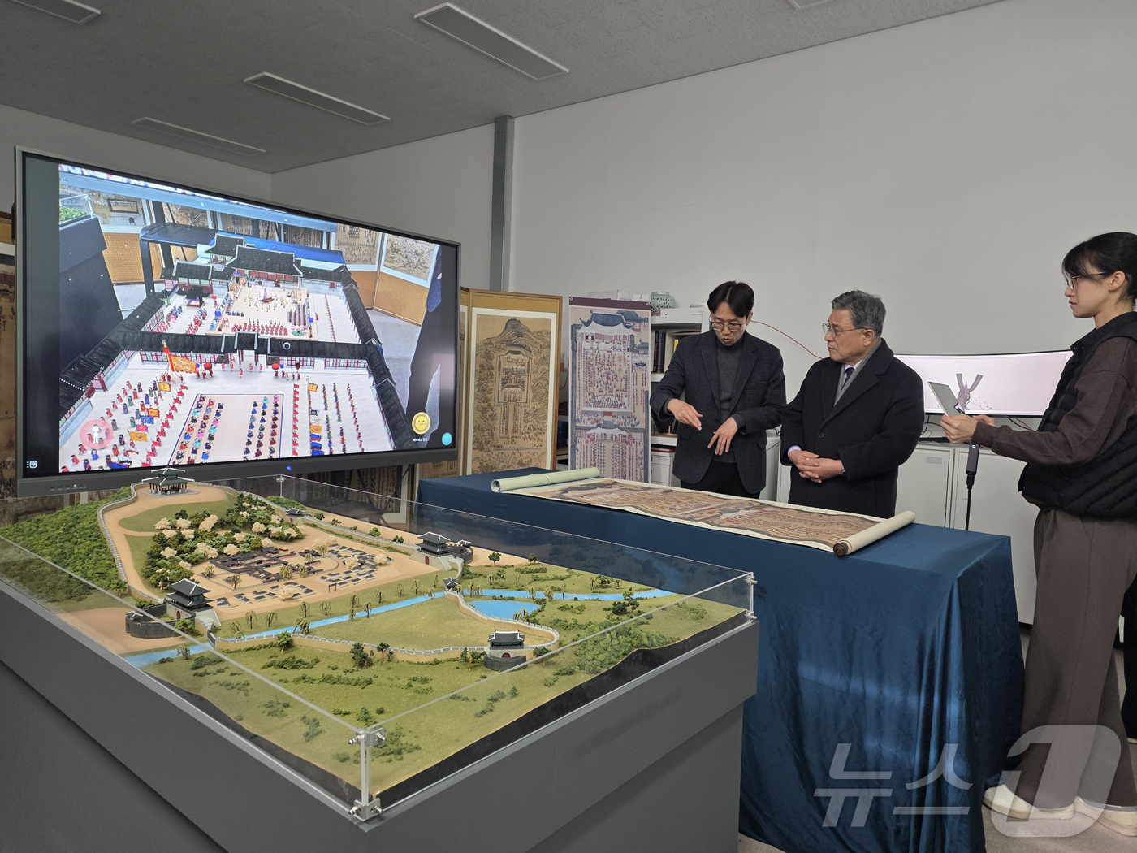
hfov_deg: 73.9
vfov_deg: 58.9
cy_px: 426
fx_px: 755
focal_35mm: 23
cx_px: 568
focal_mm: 6.25
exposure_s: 1/120
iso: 250
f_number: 1.7
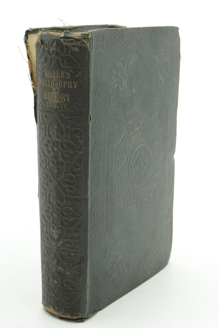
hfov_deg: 19.9
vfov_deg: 29.4
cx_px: 109
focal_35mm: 69
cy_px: 164
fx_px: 625
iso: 200
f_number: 11
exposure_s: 1/125
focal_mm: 45
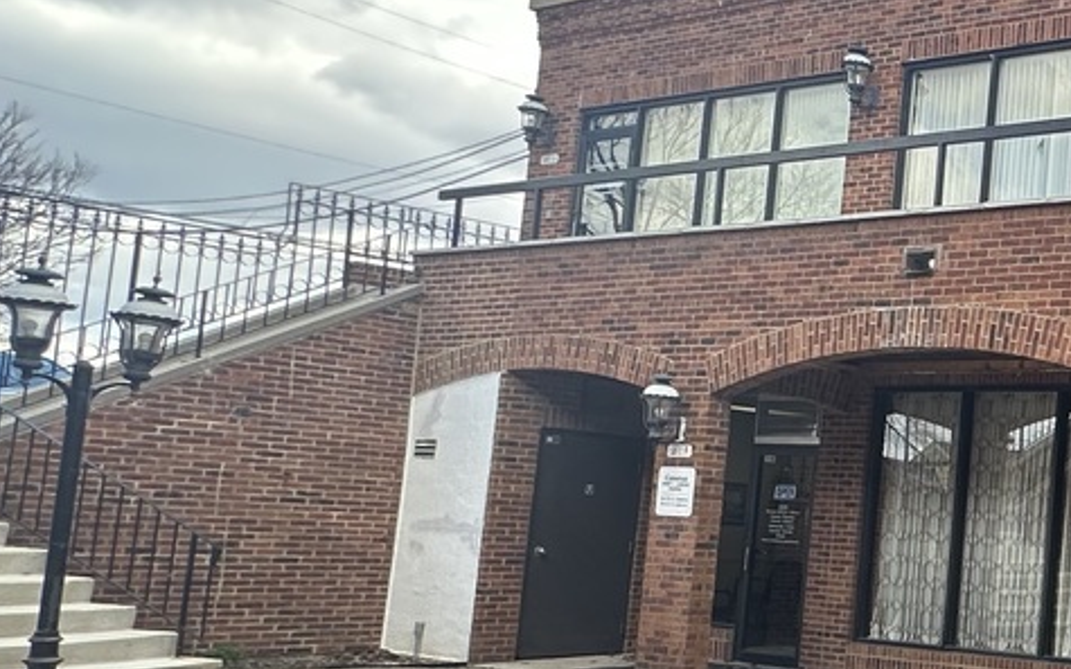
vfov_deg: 28.4
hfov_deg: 30.4
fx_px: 1314
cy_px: 437
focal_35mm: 45
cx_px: 1515
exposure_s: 1/262
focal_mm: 2.22
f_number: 2.2
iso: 40
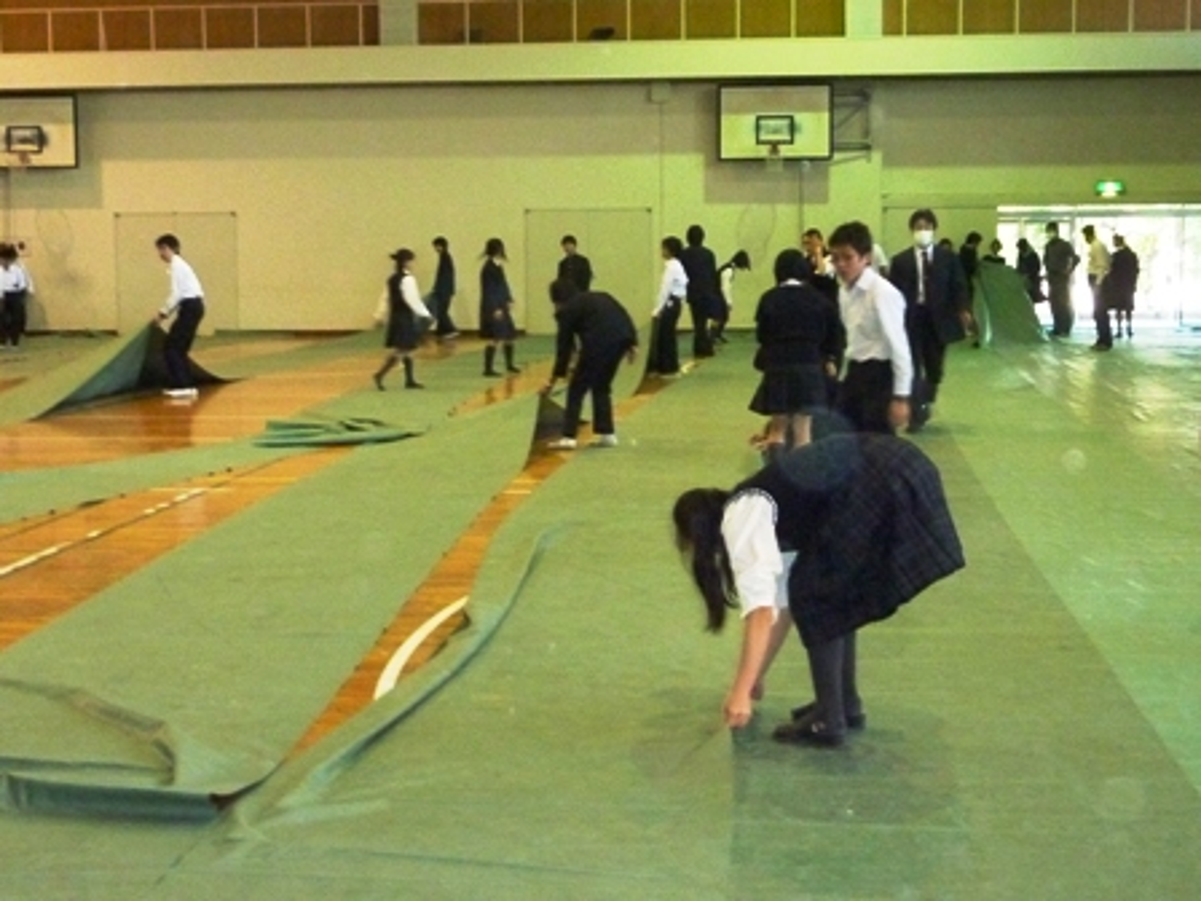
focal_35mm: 57
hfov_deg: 33.8
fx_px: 1978
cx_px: 600
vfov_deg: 25.7
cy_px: 450
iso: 800
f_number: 3.6
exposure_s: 1/30
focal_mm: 6.5
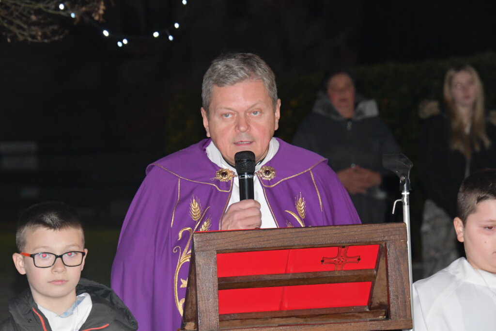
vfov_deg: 6.8
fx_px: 2783
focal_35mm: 202
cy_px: 166
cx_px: 248
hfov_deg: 10.2
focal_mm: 135
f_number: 7.1
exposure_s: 1/60
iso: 3200
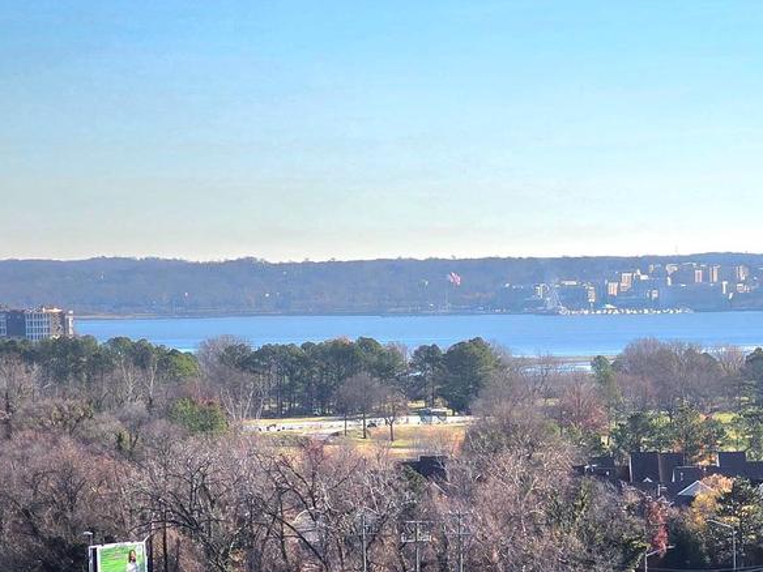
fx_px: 3747
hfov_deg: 11.5
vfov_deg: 8.7
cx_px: 700
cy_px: 496
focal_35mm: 170
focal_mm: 7.9
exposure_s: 1/2500
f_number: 2.4
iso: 50
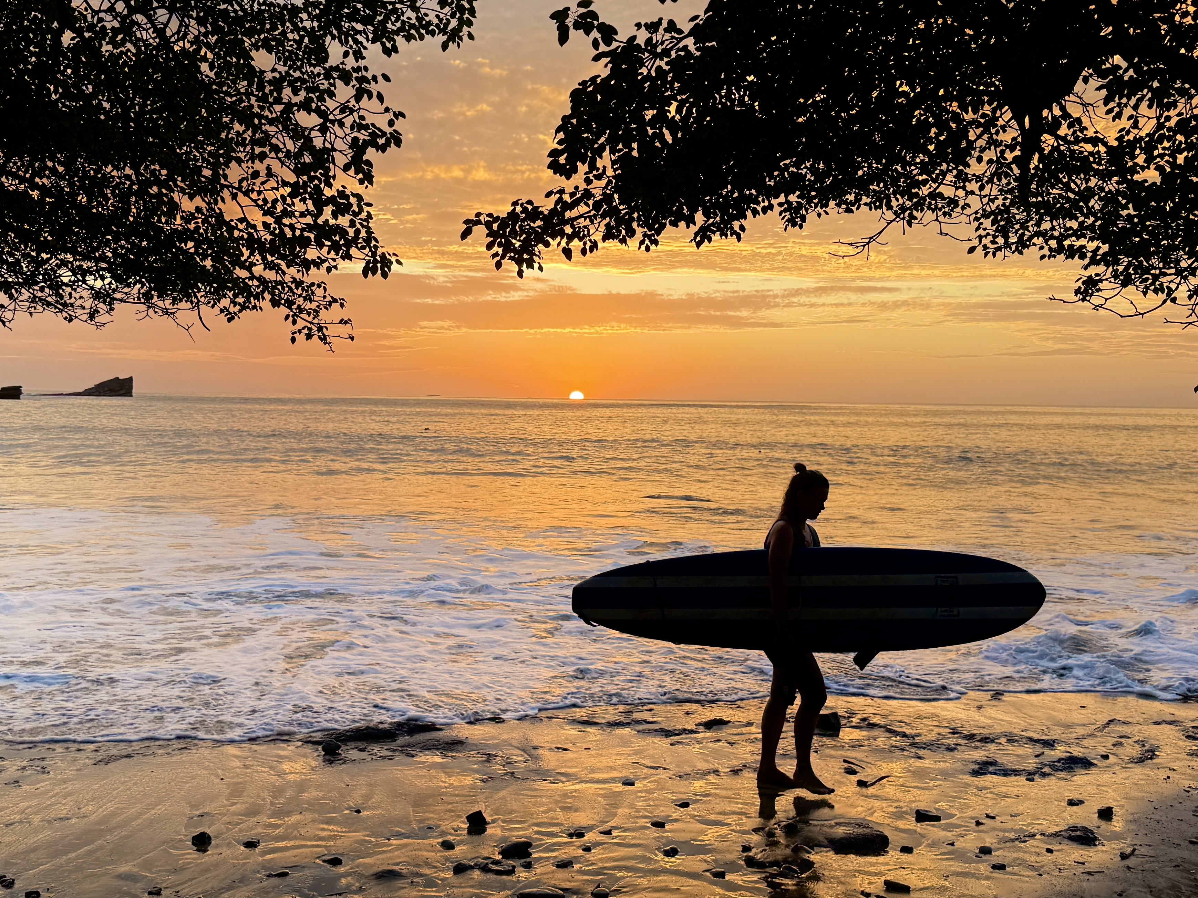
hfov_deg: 71.6
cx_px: 599
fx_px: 831
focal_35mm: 24
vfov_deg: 56.8
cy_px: 449
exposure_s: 1/244
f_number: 1.78
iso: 64
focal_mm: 6.76
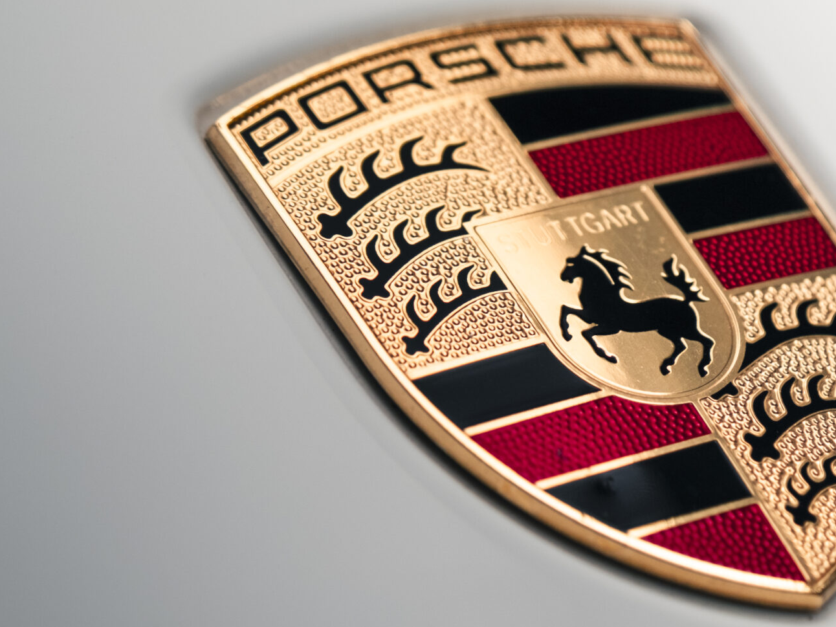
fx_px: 4830
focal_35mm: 200
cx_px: 676
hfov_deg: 9.9
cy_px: 314
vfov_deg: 7.4
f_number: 4
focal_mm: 69.8
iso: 500
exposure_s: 1/320
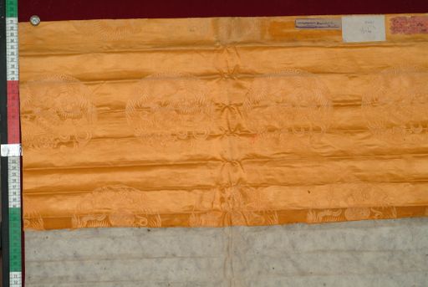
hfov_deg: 23.0
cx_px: 214
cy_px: 144
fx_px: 1054
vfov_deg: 15.5
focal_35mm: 88
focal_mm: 59
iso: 160
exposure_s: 1/20
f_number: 13
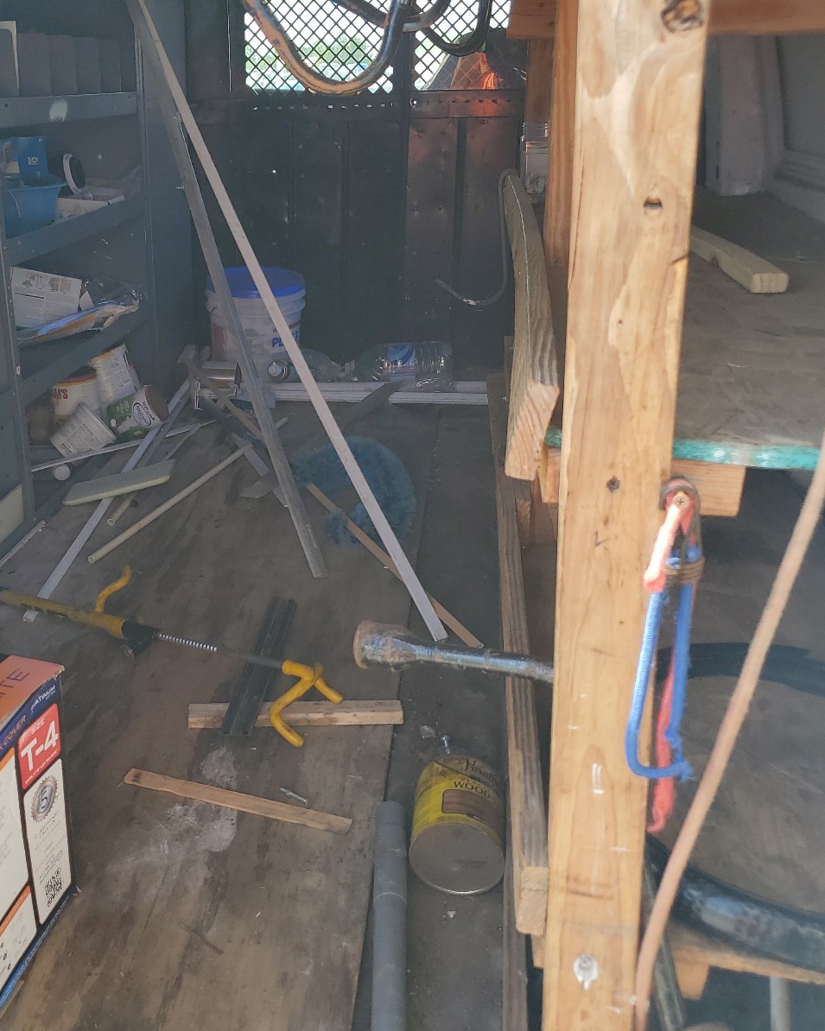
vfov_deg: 52.8
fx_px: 1038
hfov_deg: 42.2
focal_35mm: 34
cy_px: 517
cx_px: 223
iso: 50
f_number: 1.5
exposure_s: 1/556
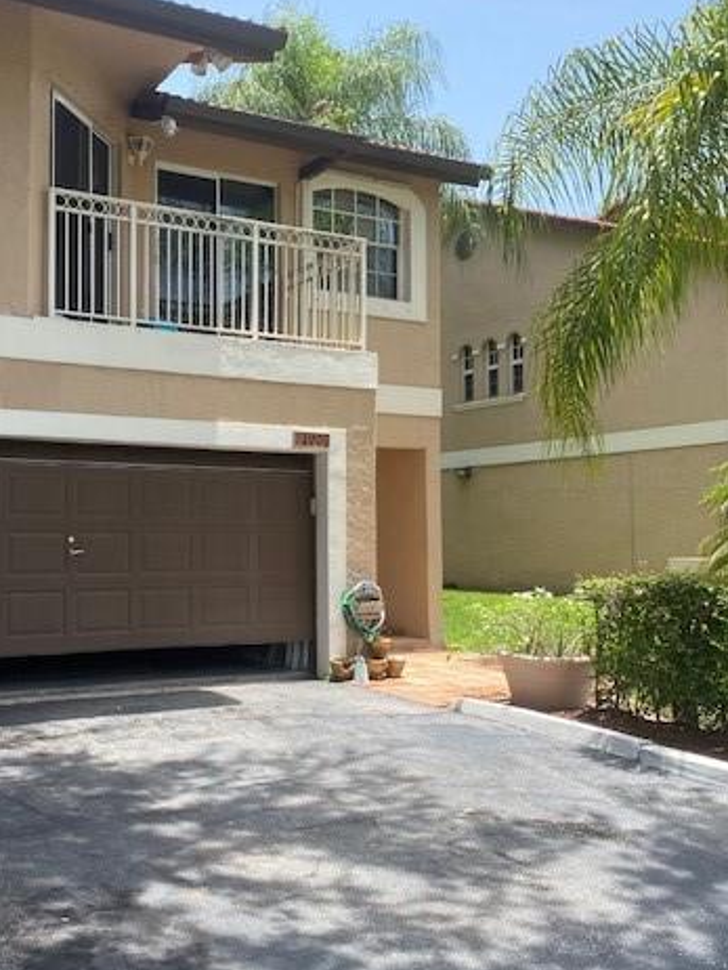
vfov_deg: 51.3
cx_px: 229
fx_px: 1009
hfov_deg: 39.1
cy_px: 485
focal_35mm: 36
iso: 32
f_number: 1.8
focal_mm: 4.25
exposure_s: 1/1206
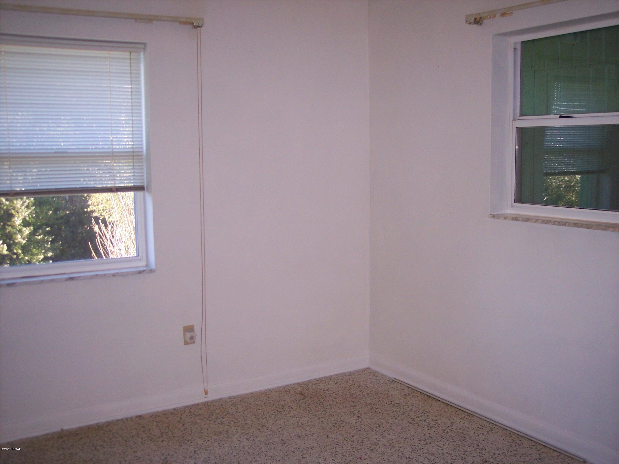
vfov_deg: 36.8
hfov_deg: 47.9
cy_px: 232
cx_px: 310
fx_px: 697
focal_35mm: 39
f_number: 2.8
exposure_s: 1/60
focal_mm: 8
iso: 140
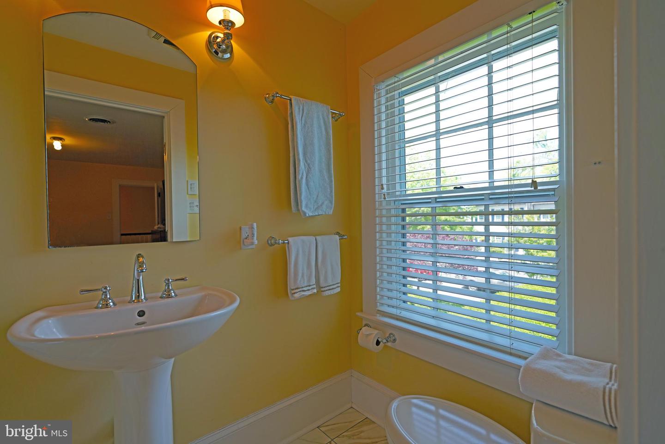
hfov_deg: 96.7
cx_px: 332
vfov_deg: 73.7
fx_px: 296
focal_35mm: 16
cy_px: 222
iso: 100
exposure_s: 1/60
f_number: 4
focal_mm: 16
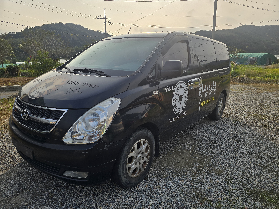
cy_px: 104
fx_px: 185
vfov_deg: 58.9
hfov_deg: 73.9
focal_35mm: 23
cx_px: 140
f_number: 1.7
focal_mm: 6.3
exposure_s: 1/1314
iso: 12
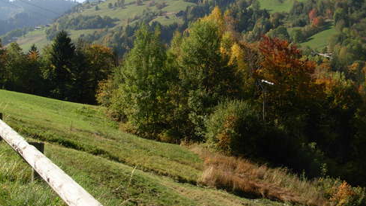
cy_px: 44
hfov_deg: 40.6
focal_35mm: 51
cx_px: 188
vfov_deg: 23.2
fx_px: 495
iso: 79
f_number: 2.9
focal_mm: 6.3
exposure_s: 1/861
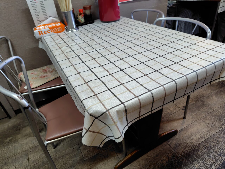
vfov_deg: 58.9
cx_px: 112
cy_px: 84
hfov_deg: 73.9
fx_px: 149
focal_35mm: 23
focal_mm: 5.6
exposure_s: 1/60
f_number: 1.9
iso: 445
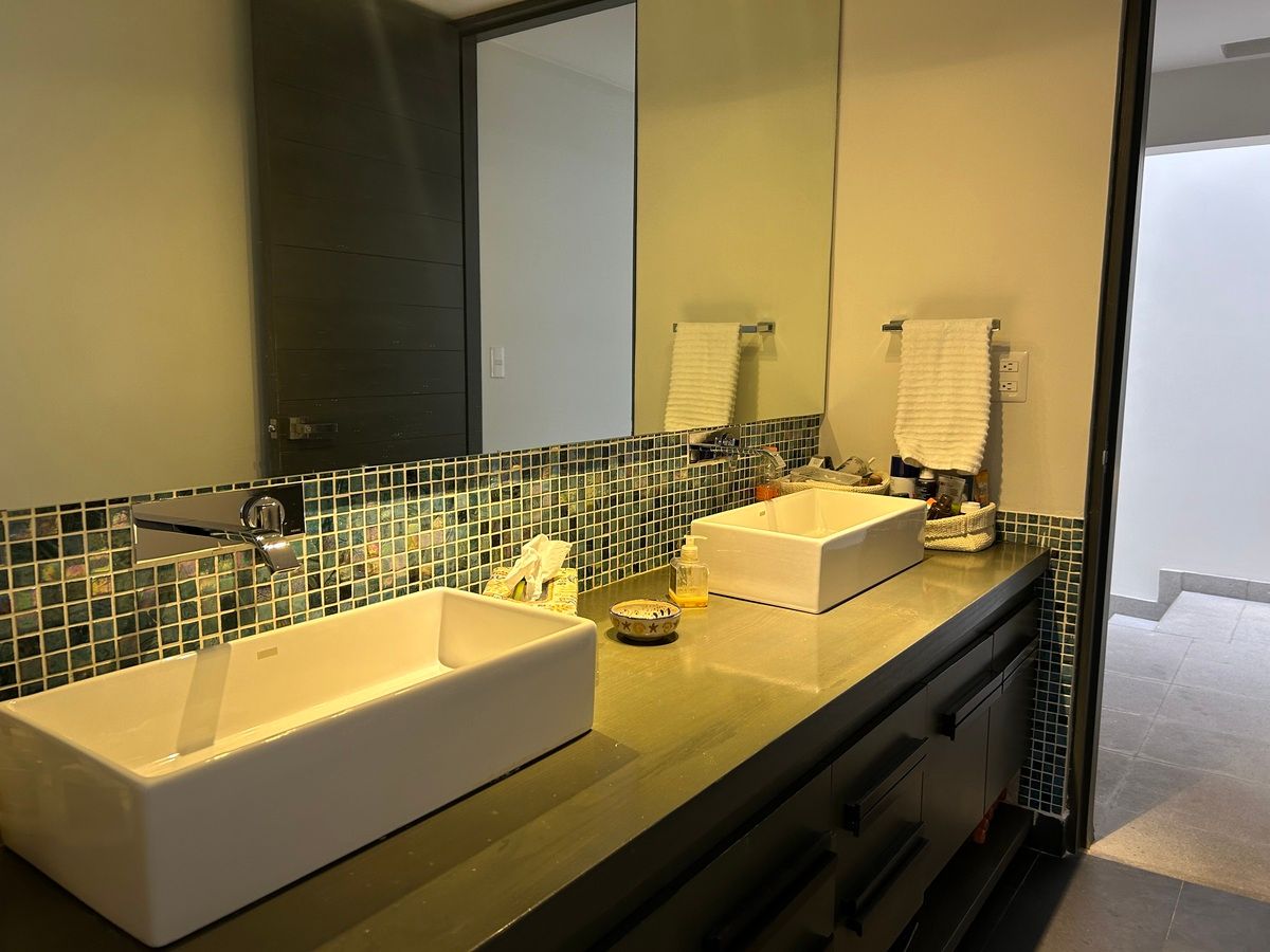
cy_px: 476
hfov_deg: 67.3
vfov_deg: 53.1
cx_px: 635
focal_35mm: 26
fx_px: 954
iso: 100
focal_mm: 5.7
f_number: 1.5
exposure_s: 1/60
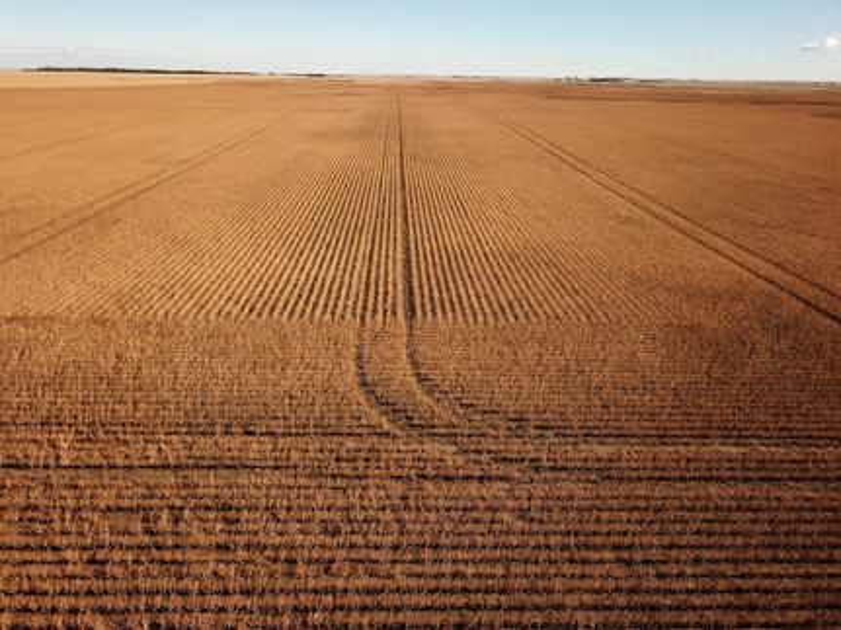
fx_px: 631
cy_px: 315
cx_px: 420
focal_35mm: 26
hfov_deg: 67.3
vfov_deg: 53.0
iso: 100
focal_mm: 4.7
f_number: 2.2
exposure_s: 1/1433
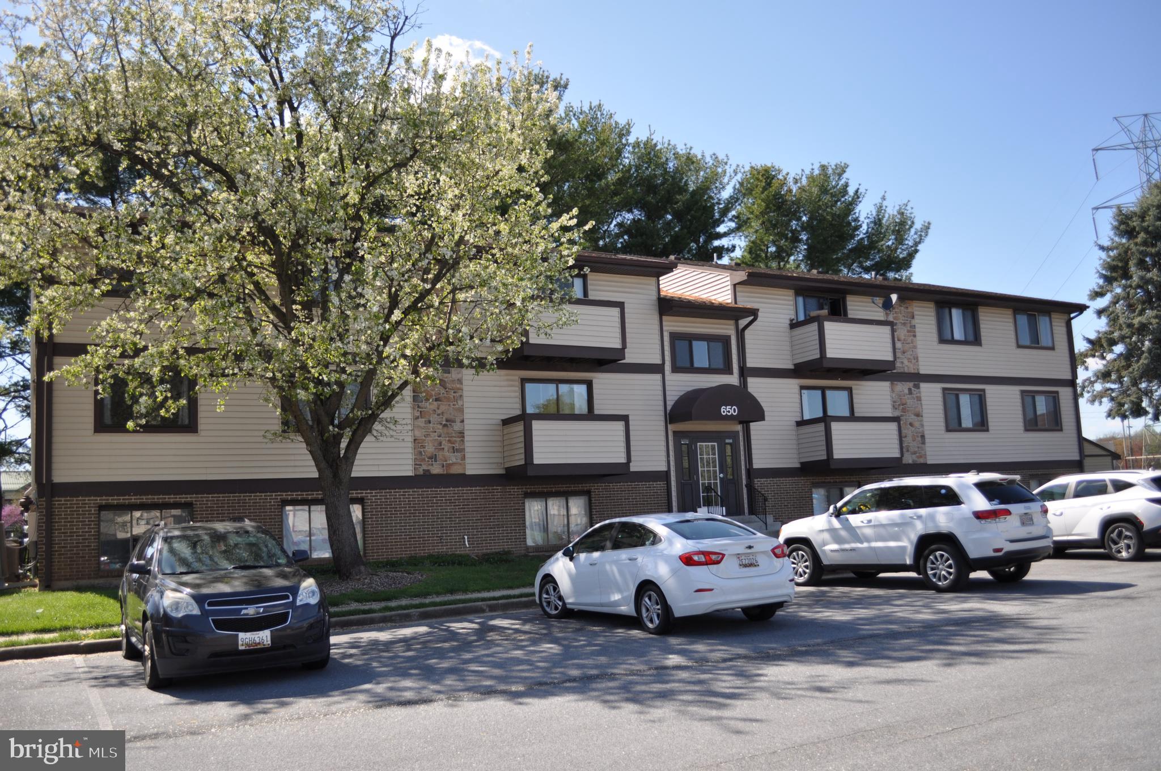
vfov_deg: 39.9
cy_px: 386
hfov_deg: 57.3
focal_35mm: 33
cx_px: 580
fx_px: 1063
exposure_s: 1/1000
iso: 200
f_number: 3.8
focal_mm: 22
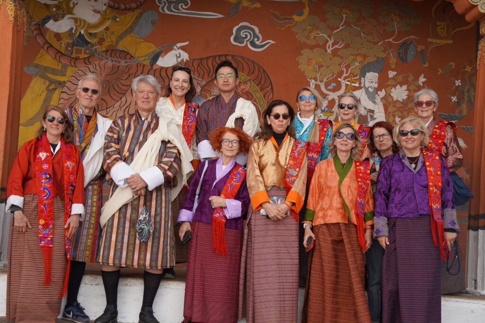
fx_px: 687
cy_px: 162
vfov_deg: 26.5
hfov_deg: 38.9
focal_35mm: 51
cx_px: 242
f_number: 4
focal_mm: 34
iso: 100
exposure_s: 1/200
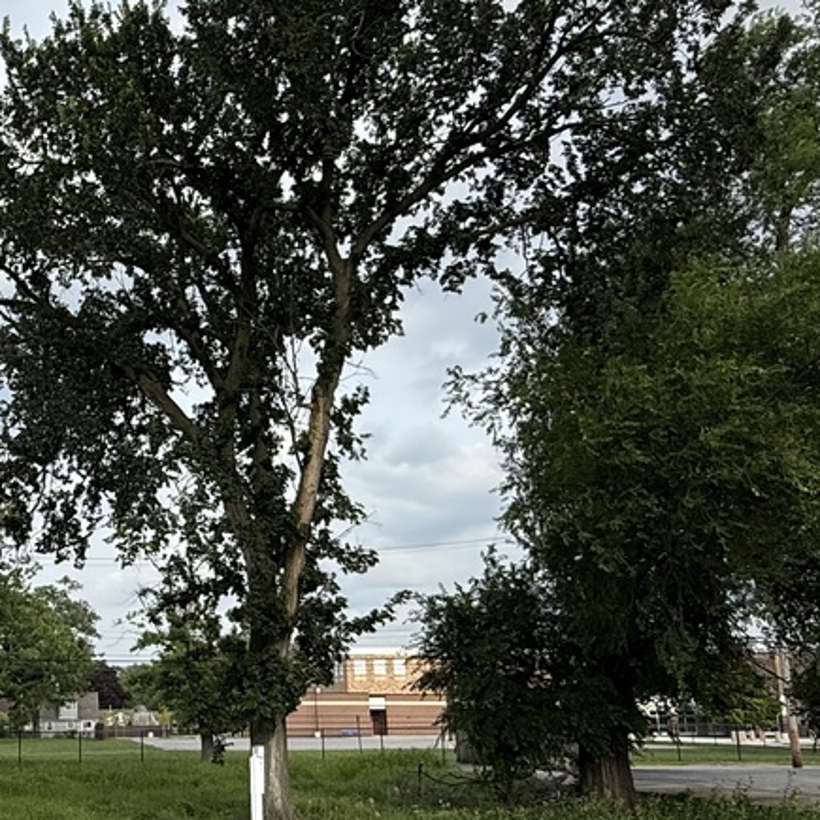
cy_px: 484
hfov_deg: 38.6
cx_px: 111
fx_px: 1099
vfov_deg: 40.8
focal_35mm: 41
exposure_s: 1/1189
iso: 50
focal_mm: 2.22
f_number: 2.2
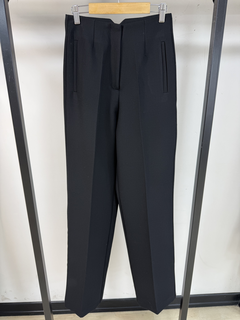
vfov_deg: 71.6
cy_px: 160
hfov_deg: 56.8
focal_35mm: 24
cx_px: 120
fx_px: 222
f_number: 1.78
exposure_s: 1/100
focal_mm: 6.76
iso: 80
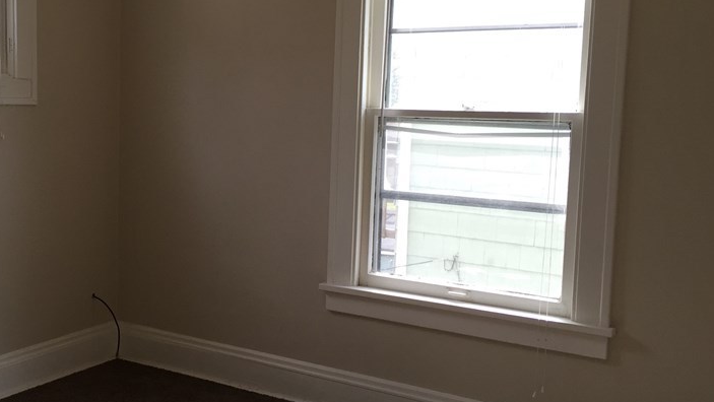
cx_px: 205
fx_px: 871
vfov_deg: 26.0
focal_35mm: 46
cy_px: 190
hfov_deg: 43.5
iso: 40
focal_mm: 4.15
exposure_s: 1/120
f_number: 2.2
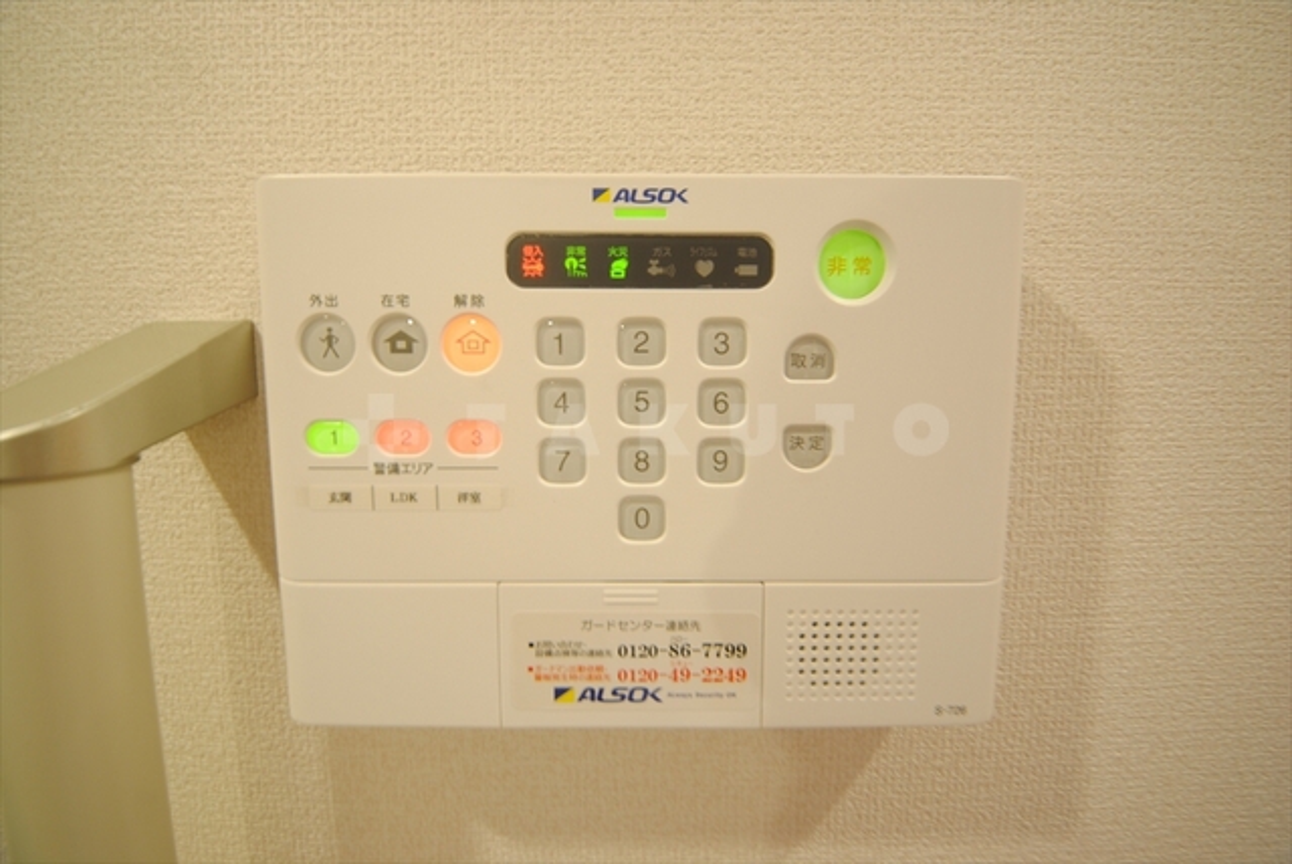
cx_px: 646
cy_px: 432
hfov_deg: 85.4
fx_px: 700
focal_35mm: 20
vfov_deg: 63.3
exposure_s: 1/4
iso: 100
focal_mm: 13
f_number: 5
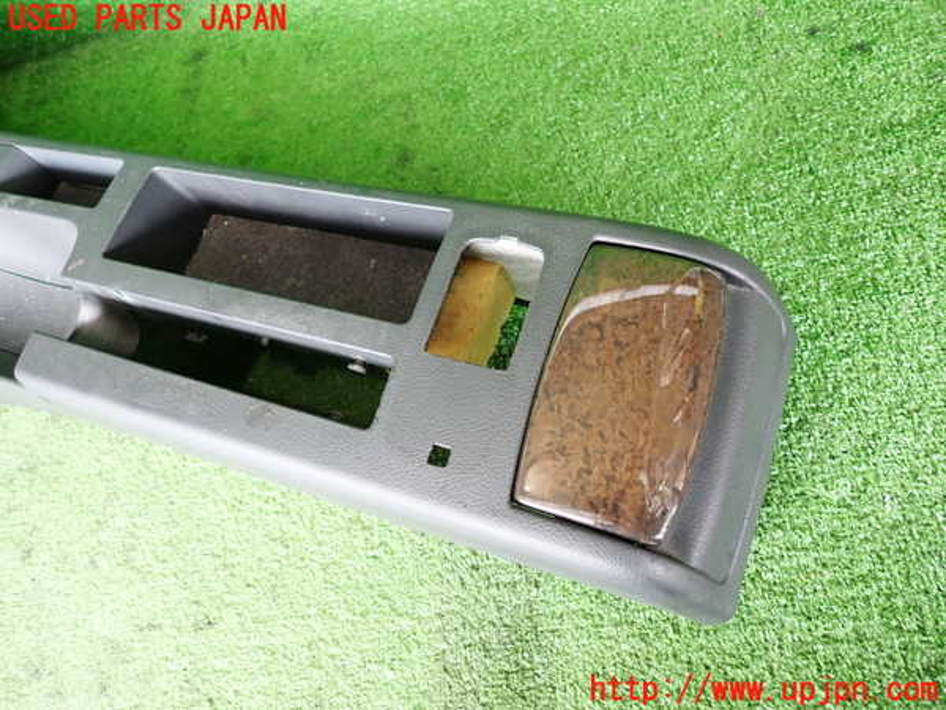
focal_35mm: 25
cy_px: 355
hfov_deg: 69.4
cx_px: 473
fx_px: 683
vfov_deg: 54.9
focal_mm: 4.5
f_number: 2
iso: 200
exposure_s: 1/50
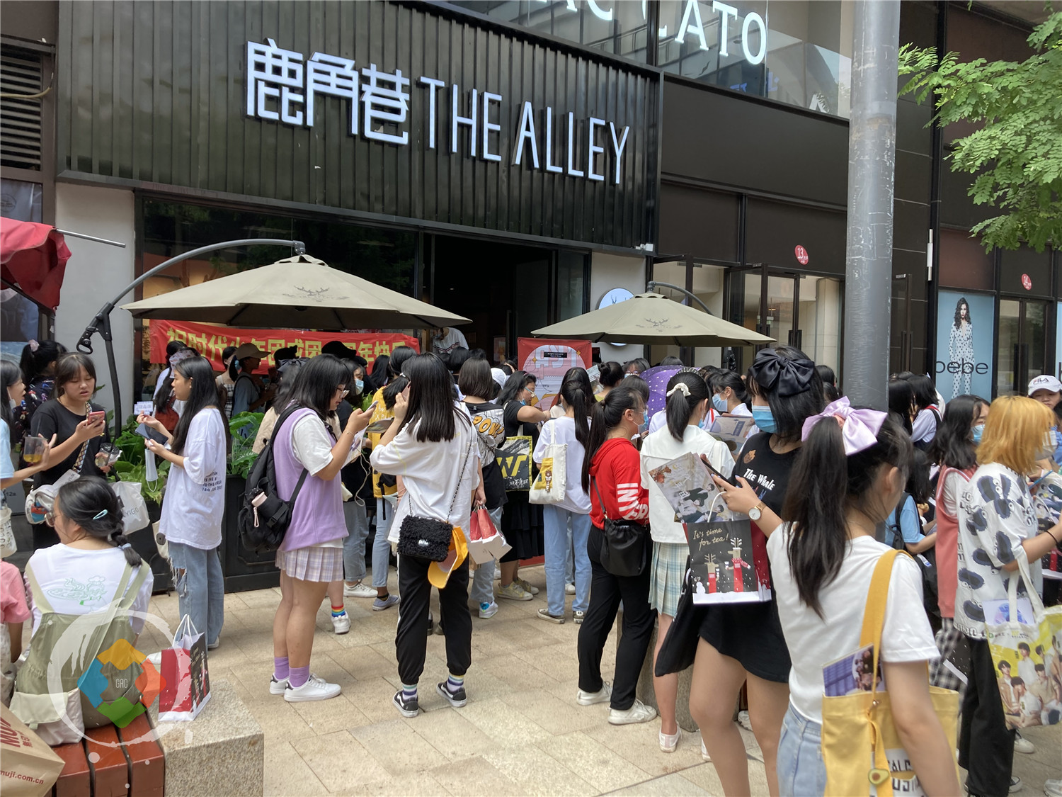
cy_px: 398
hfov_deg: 63.4
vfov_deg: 49.7
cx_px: 531
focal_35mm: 28
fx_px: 859
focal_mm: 3.99
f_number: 1.8
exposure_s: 1/121
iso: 25
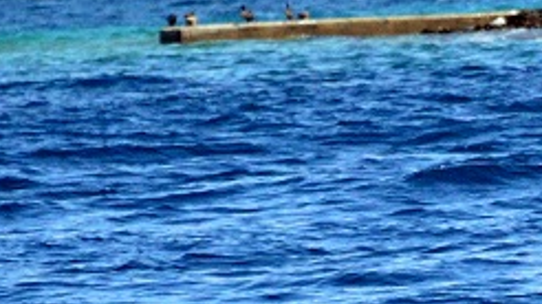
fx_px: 21070
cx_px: 924
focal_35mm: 1467
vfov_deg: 0.8
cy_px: -188
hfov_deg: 1.5
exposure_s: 1/8000
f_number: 5.3
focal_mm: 230
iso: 2000
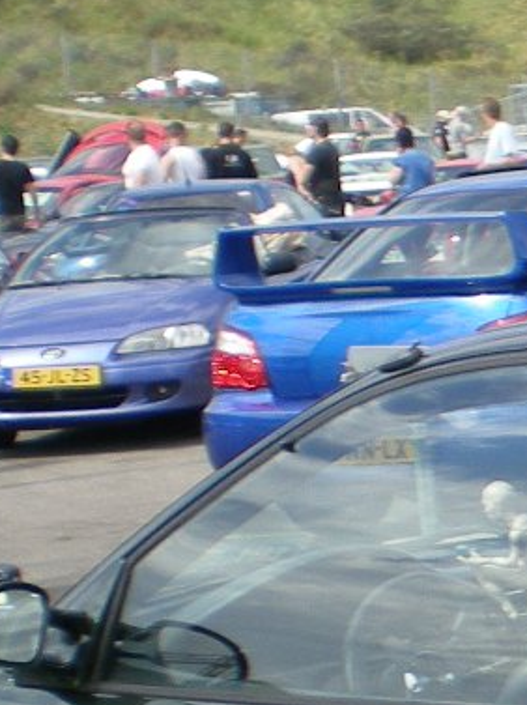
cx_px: 1183
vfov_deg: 12.5
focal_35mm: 155
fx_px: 3152
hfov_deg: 8.8
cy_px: 795
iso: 50
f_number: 4.6
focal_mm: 6.3
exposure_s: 1/200
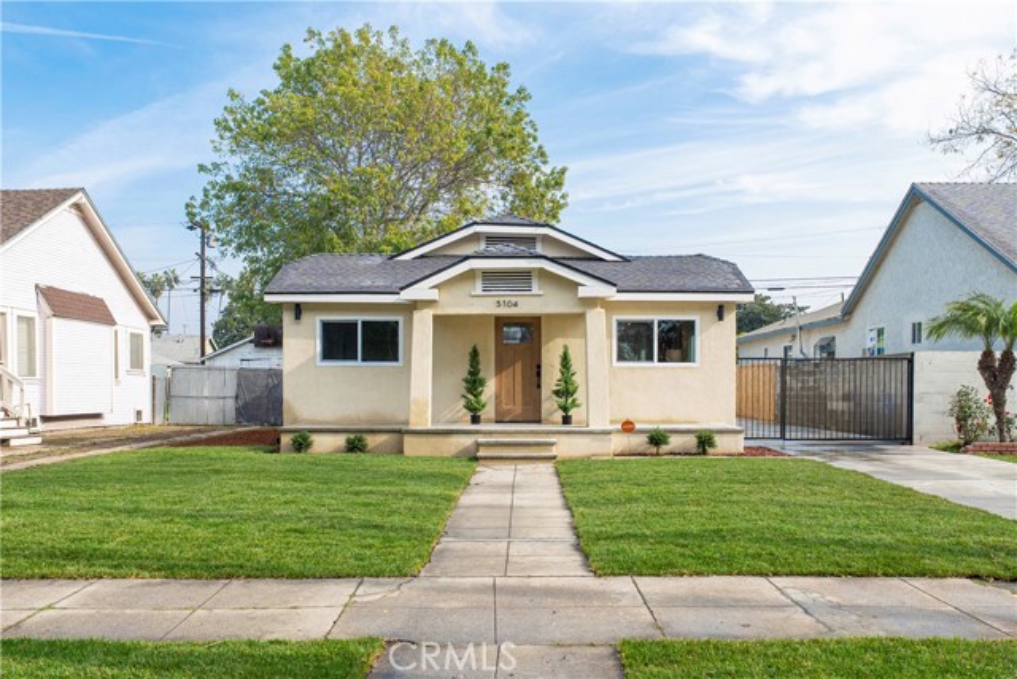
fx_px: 848
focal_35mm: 30
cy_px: 340
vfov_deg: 43.6
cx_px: 508
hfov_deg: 61.9
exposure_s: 1/2000
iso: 500
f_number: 4.5
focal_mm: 20
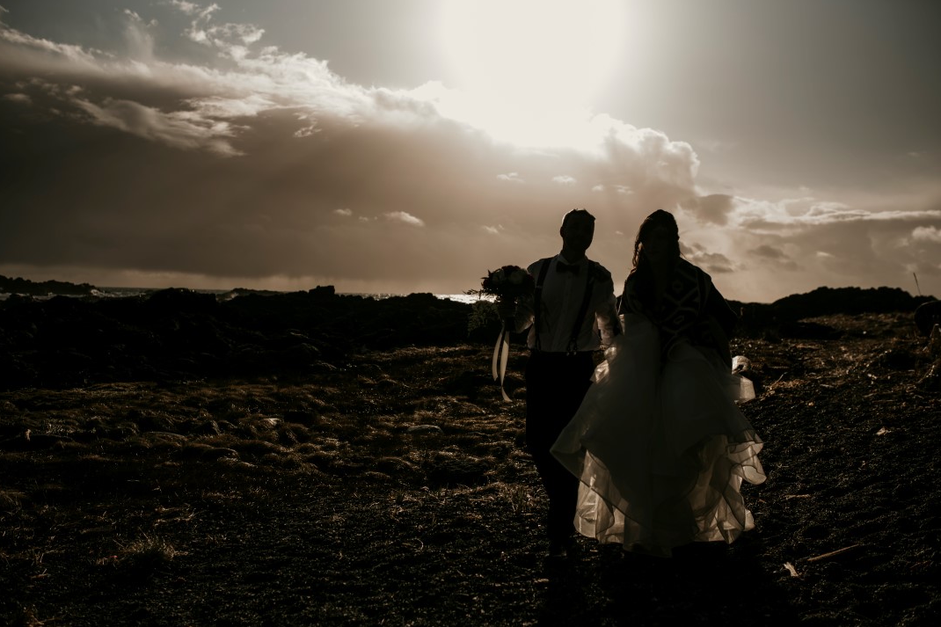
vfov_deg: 36.9
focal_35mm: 36
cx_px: 475
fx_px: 941
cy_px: 321
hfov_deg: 53.1
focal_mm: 35
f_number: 2.5
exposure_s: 1/4000
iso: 125
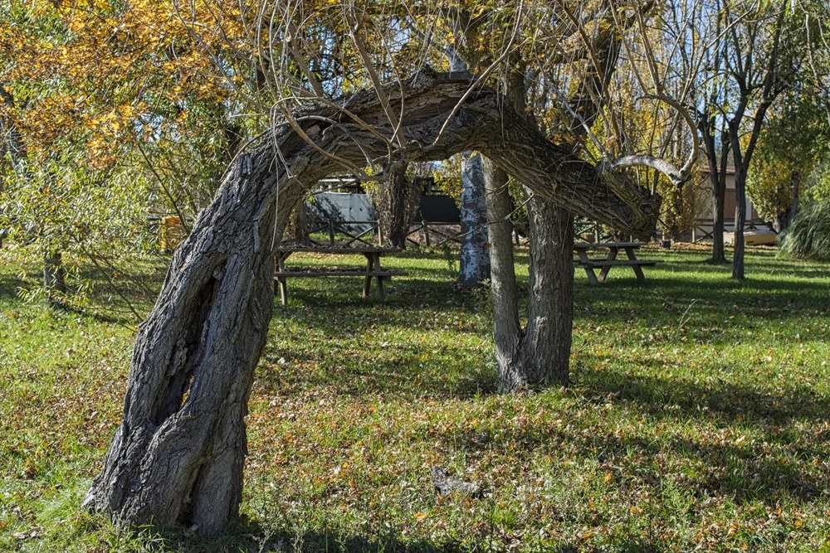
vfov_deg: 26.5
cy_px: 276
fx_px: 1176
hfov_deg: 38.9
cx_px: 415
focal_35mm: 51
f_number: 11
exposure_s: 1/250
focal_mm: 34
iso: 100
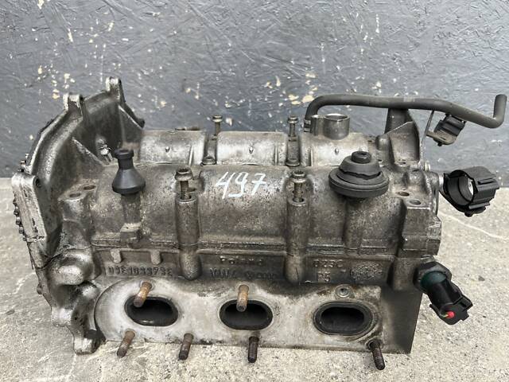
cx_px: 254
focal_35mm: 26
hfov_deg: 67.3
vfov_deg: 53.1
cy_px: 191
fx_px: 382
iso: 40
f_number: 1.6
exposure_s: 1/167
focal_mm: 5.1
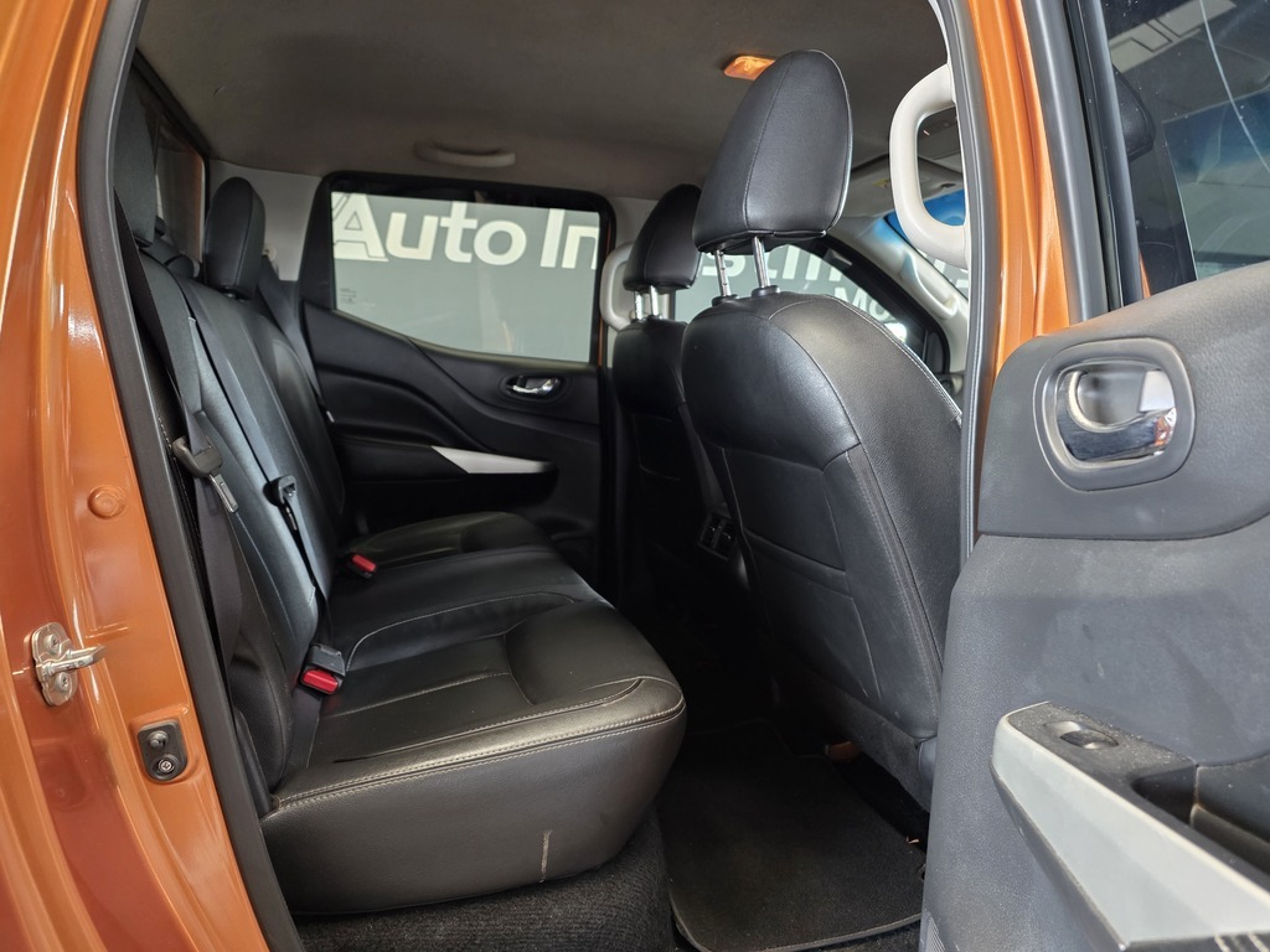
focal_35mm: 23
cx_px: 635
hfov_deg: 73.9
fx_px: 844
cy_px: 476
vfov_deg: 58.9
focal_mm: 6.25
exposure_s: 1/100
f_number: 1.7
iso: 500
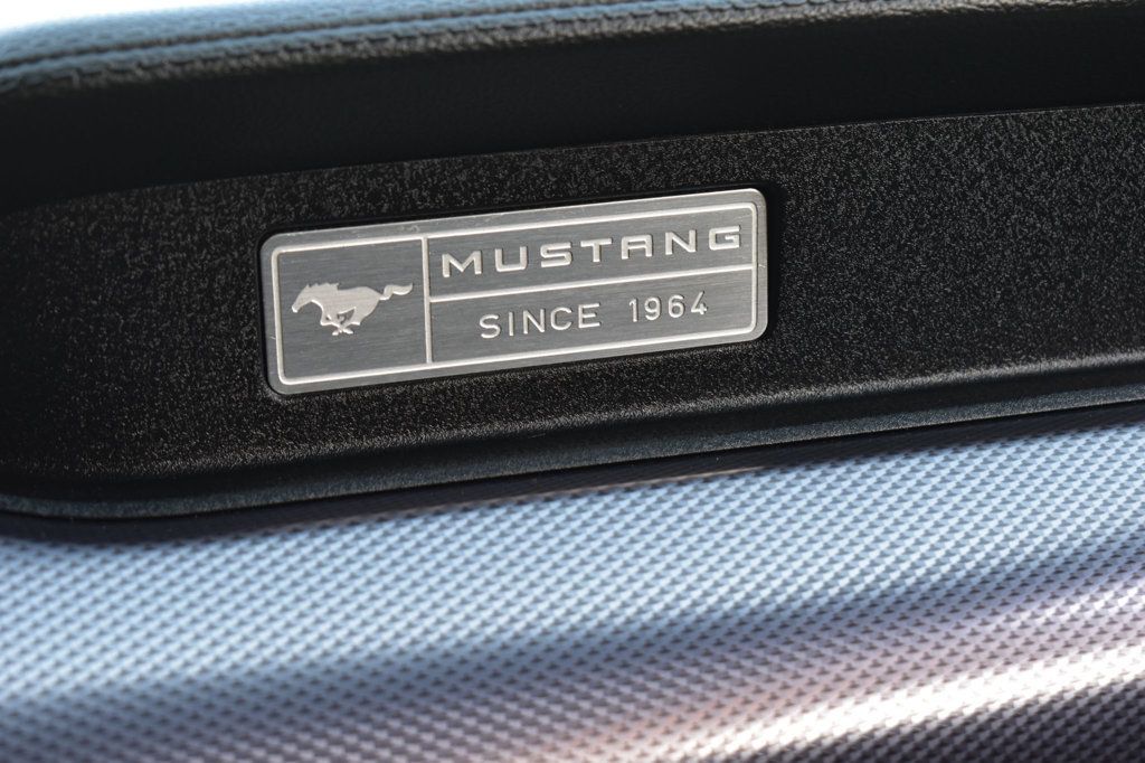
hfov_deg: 28.1
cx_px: 572
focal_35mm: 72
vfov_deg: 18.9
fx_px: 2289
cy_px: 382
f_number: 7.1
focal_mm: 48
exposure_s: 1/40
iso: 400
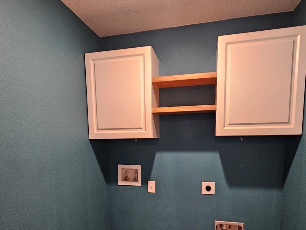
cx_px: 155
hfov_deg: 79.0
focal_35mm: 21
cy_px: 167
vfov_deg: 60.6
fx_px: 186
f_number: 2.2
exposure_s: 1/30
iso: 400
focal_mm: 2.2
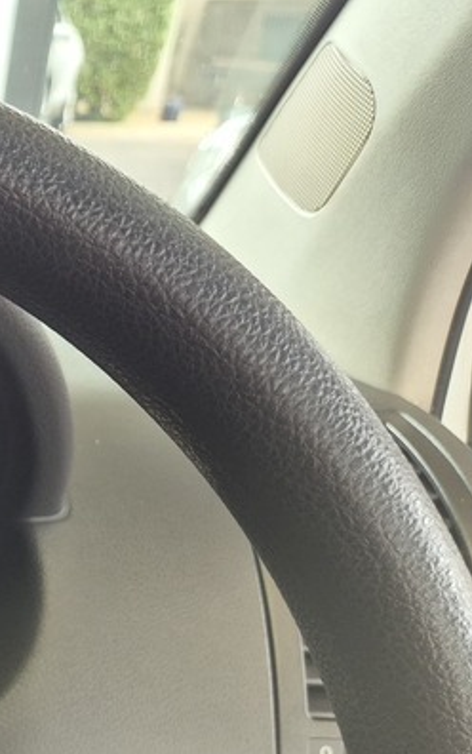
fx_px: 1295
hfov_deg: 16.4
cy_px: 668
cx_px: -442
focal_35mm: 63
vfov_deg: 31.1
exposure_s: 1/100
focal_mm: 5.4
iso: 250
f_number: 1.8
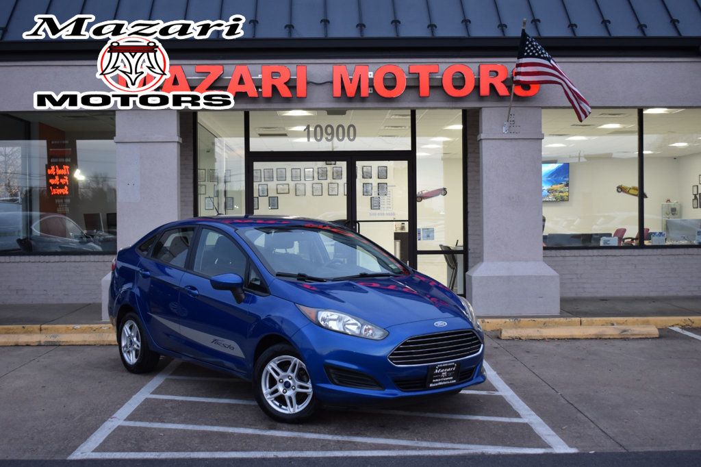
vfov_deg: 28.9
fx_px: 905
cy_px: 234
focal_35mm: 46
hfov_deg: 42.3
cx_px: 350
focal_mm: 31
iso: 450
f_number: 4.2
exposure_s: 1/60
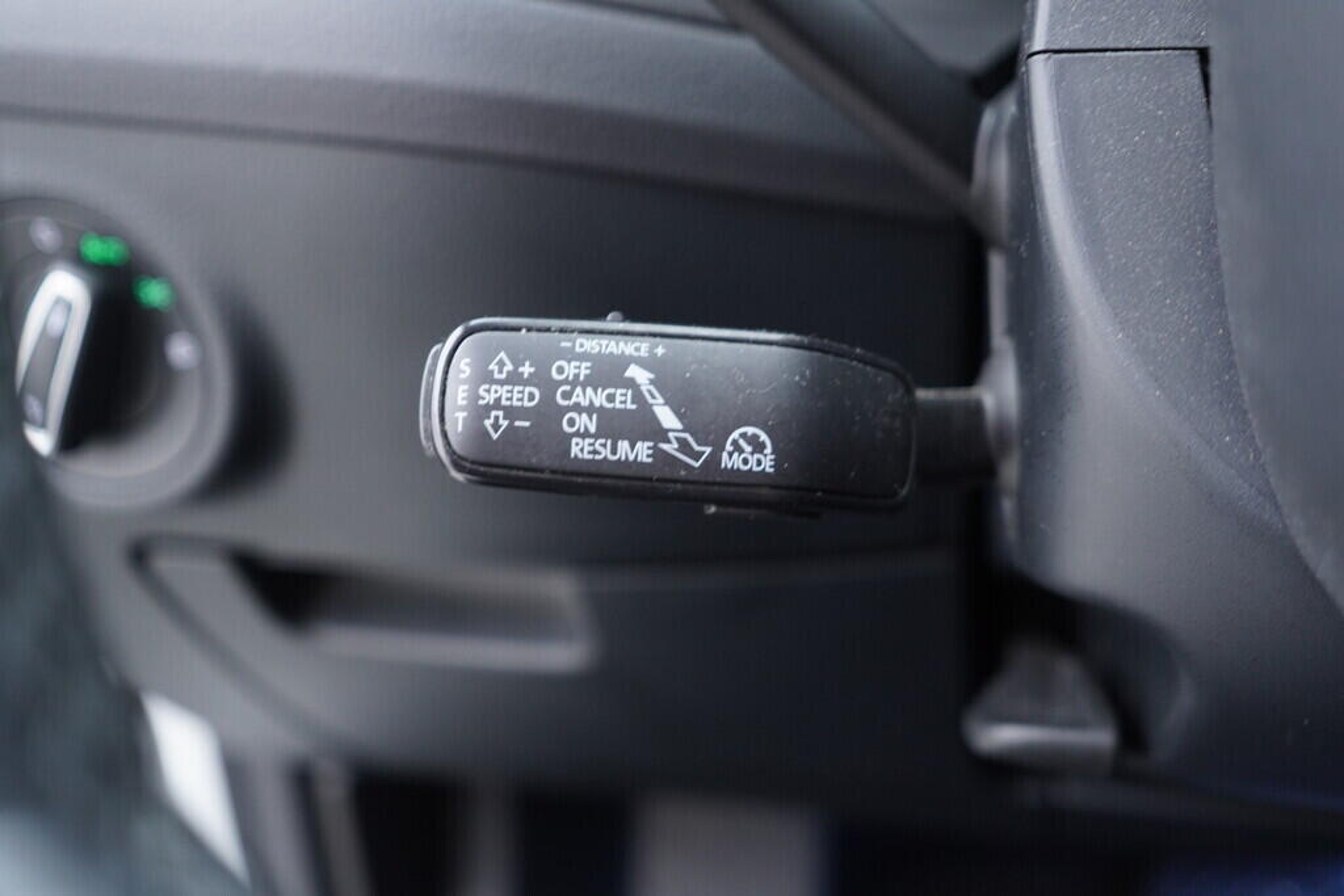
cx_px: 672
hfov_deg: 53.1
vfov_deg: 36.9
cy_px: 448
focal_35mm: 36
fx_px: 1344
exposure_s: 1/40
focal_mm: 24
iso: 500
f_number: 2.8
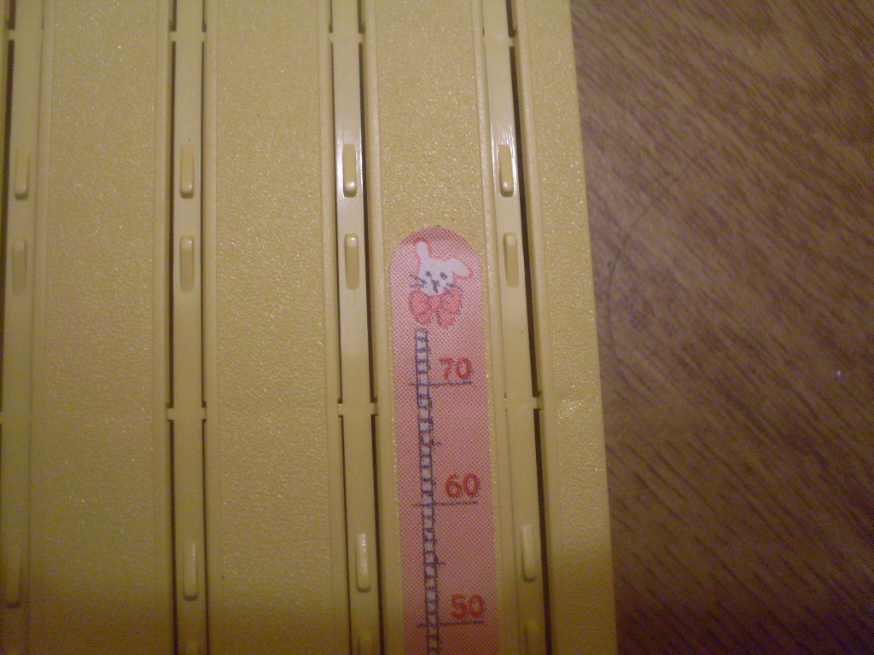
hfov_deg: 49.0
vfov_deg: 37.7
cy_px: 328
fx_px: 959
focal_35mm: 38
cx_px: 437
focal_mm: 6.3
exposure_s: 1/8
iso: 200
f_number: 2.8
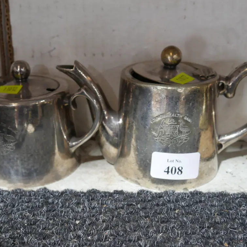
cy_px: 123
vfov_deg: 34.0
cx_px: 115
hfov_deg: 34.0
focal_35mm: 50
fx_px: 404
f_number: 4.6
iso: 1250
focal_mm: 21
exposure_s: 1/60
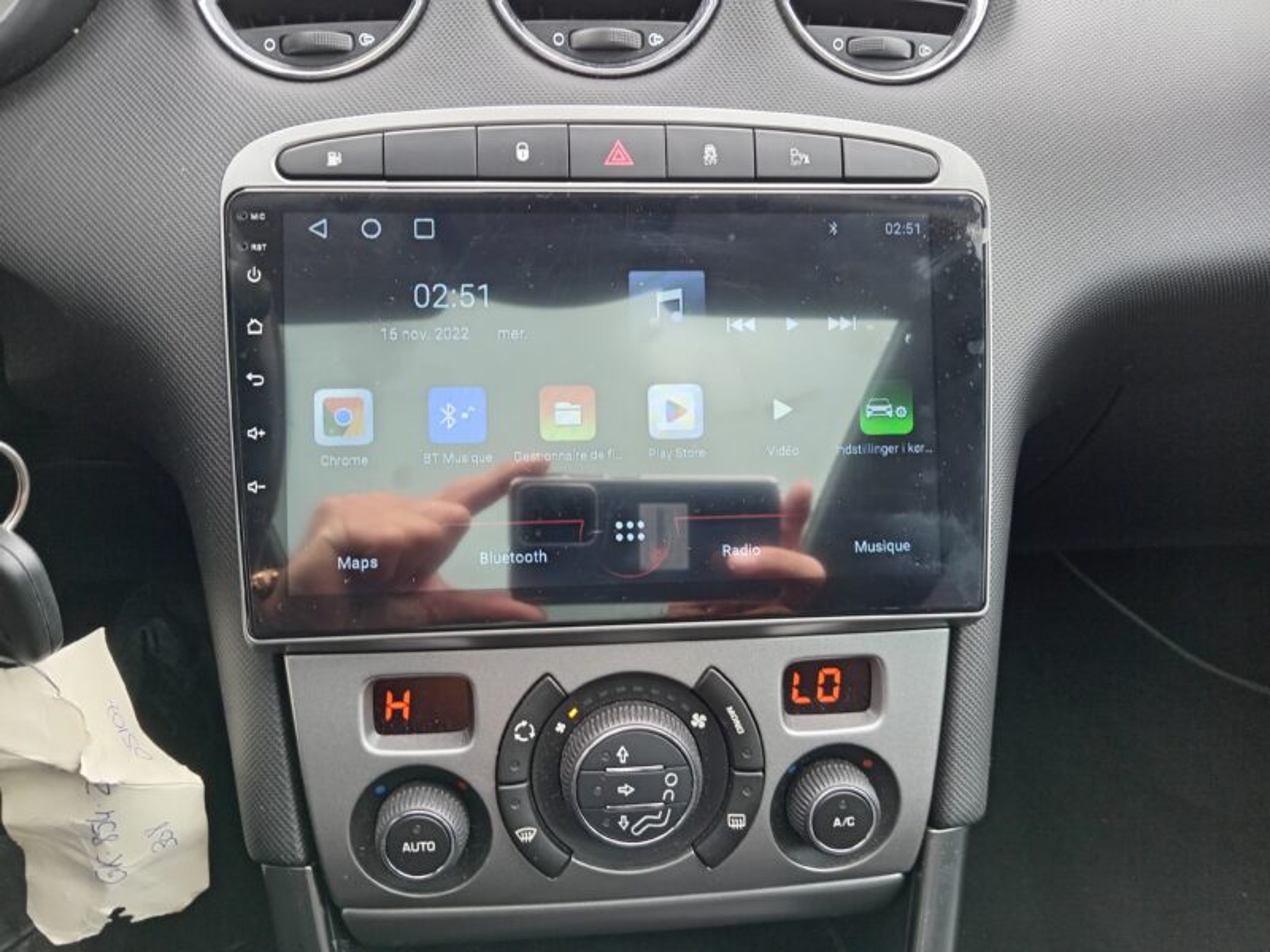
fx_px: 917
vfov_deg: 54.9
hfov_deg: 69.4
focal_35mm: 25
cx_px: 635
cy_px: 476
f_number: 1.8
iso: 195
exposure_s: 1/33.3
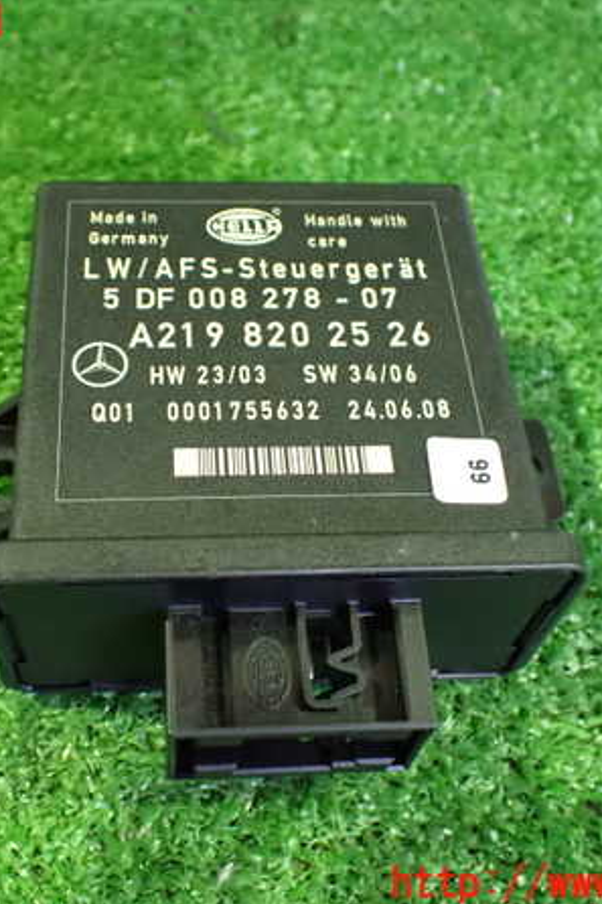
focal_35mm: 42
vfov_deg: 46.4
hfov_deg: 31.8
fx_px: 1054
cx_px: 241
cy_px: 454
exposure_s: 1/30
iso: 1250
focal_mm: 5.4
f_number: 2.3
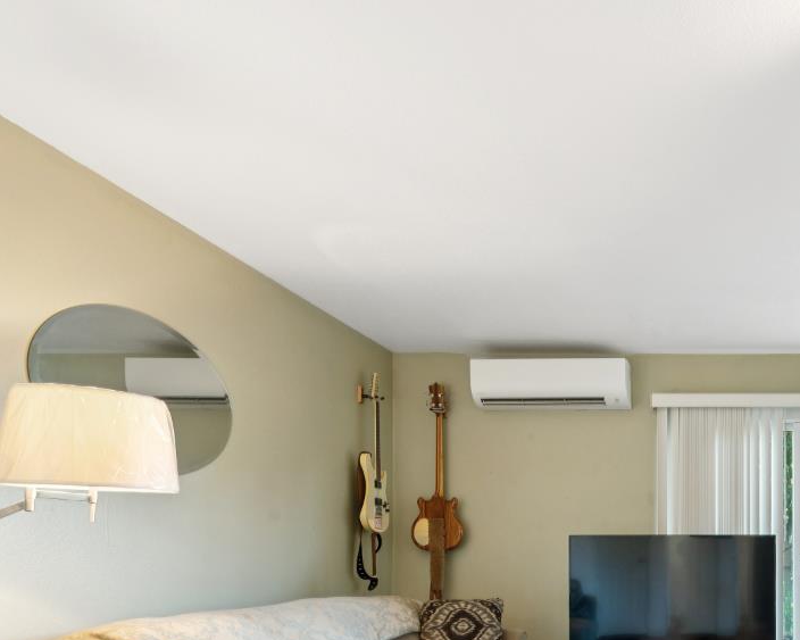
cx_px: 760
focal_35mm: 28
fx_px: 663
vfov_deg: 46.8
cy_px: 567
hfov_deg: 52.3
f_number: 9
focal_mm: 14
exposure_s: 1/1.67
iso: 250
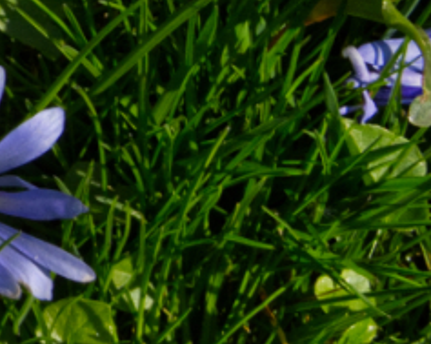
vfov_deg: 6.9
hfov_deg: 8.1
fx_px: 2790
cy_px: -216
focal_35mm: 219
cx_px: -618
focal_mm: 17.2
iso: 400
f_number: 9
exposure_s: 1/500
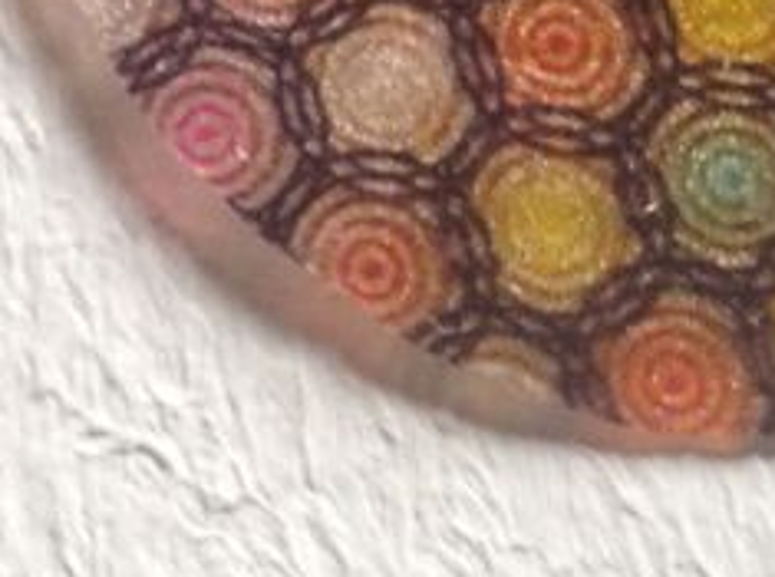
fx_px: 3327
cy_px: -183
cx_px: -73
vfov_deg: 9.7
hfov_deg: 13.0
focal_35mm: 149
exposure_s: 1/15
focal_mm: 4.28
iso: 100
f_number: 2.4
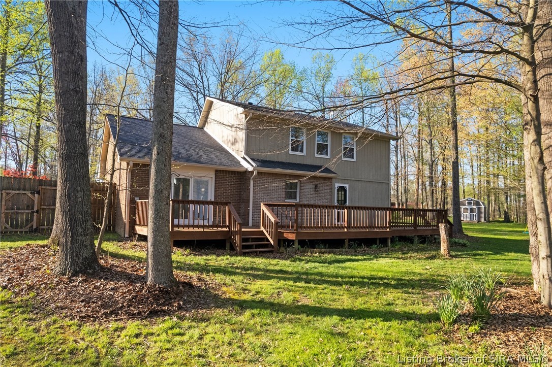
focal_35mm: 22
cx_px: 276
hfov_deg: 78.6
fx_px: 337
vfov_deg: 57.2
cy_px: 184
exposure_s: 1/200
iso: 370
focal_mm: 8.38
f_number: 2.8
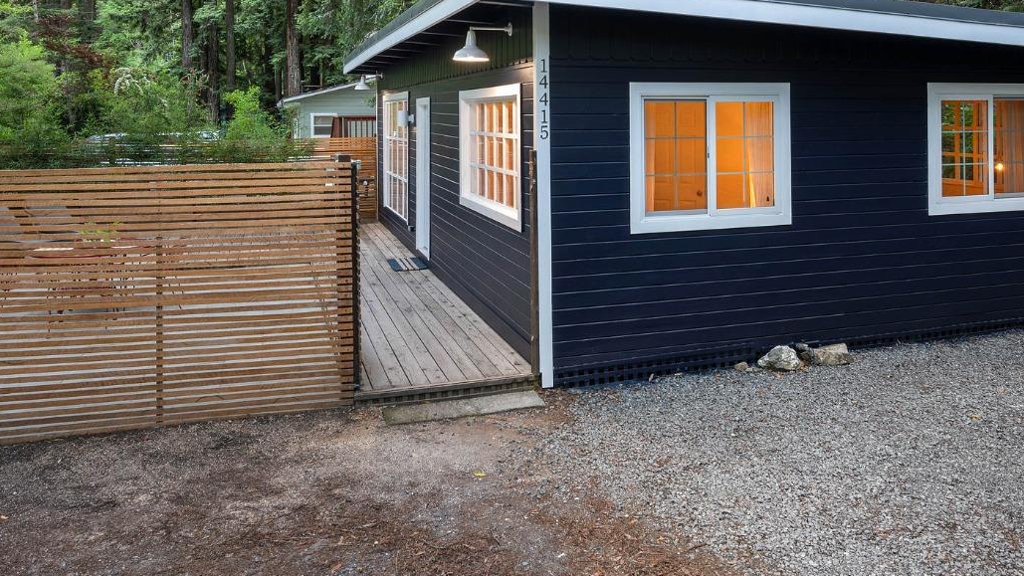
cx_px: 526
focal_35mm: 29
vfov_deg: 38.1
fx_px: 787
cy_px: 84
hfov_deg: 66.0
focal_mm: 19
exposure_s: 1
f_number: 8
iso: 100
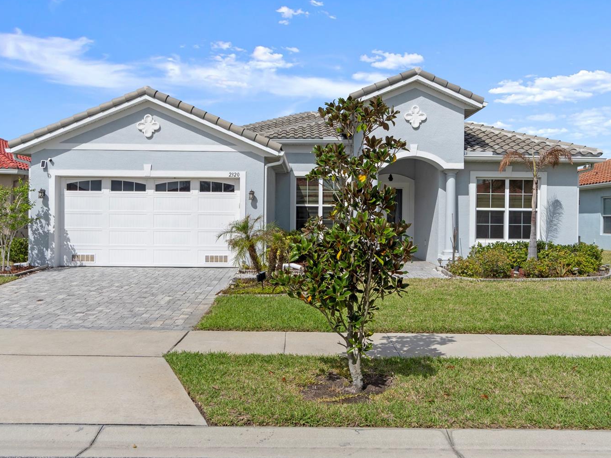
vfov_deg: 45.4
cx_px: 318
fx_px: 547
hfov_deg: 58.3
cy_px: 230
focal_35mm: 31
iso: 100
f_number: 9
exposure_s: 1/400
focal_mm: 18
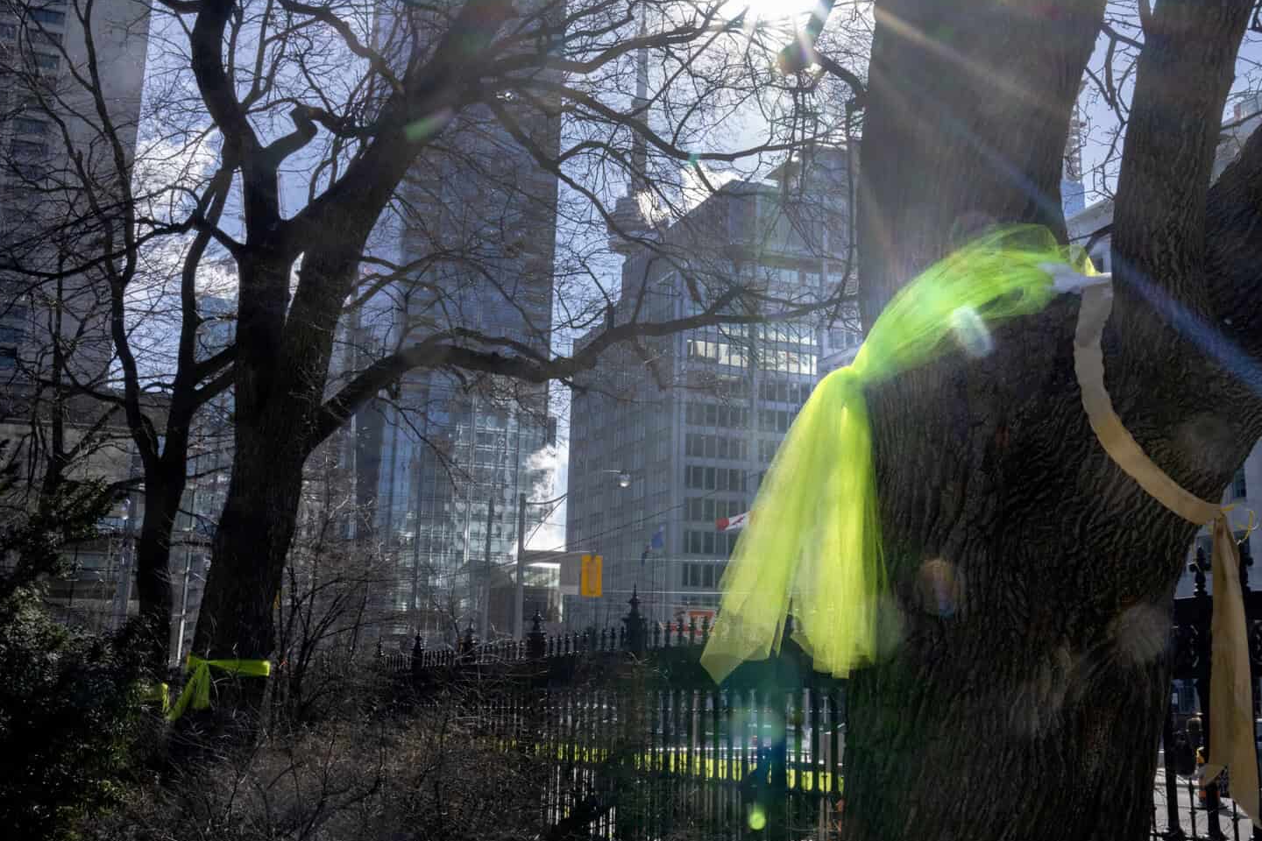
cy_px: 364
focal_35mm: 40
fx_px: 1402
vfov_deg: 33.4
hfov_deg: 48.1
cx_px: 775
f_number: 18
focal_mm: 32
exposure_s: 1/800
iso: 2500
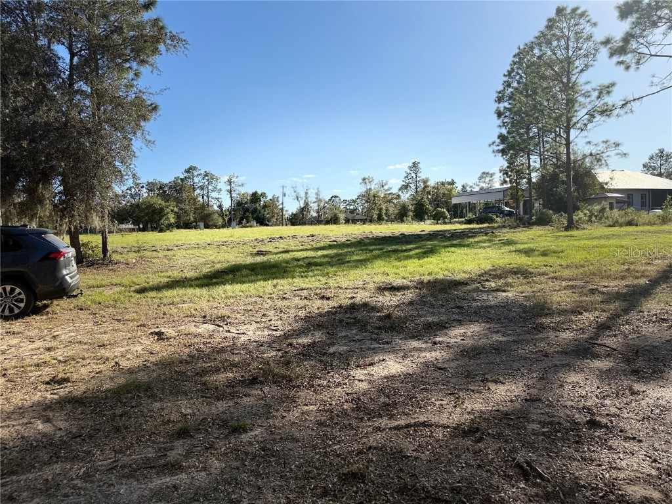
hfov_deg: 71.6
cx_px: 336
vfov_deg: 56.8
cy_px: 252
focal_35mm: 24
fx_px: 466
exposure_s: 1/5319
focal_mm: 6.76
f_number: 1.78
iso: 80
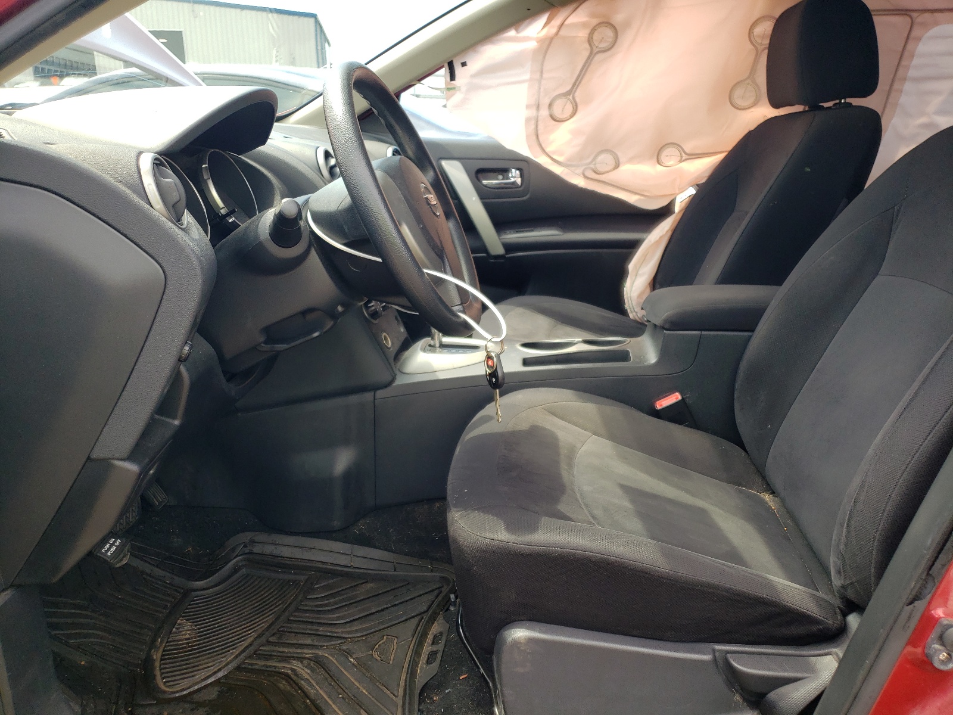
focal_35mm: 26
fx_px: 716
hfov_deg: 67.3
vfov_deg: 53.1
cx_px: 476
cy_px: 358
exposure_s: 1/323
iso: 50
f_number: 1.5
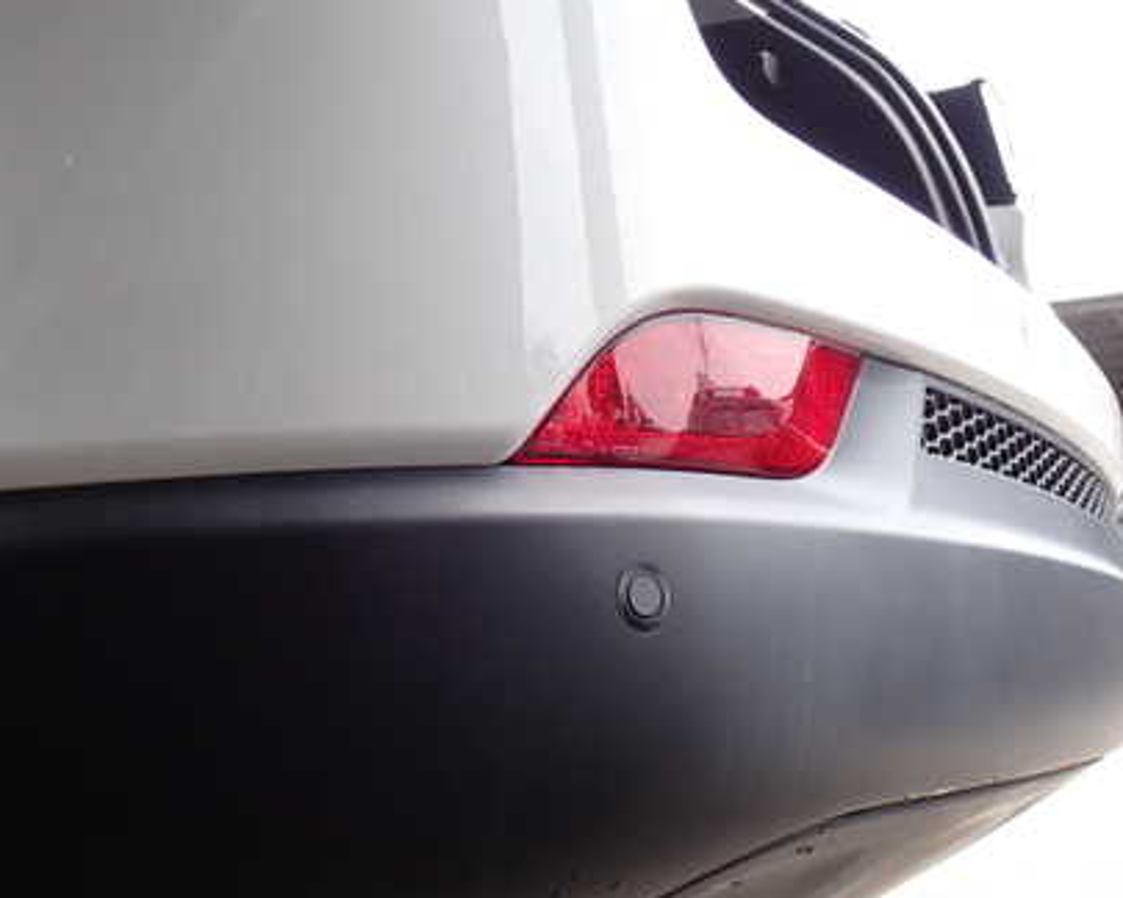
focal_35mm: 52
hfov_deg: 35.9
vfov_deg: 29.1
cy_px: 529
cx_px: 471
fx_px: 1728
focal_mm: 6.37
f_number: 3.5
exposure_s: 1/200
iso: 100
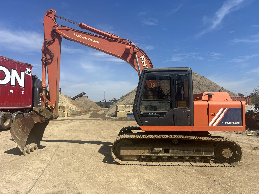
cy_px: 97
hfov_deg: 67.3
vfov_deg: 53.1
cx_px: 130
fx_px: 195
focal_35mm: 26
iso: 50
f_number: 1.5
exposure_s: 1/6579
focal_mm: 5.7
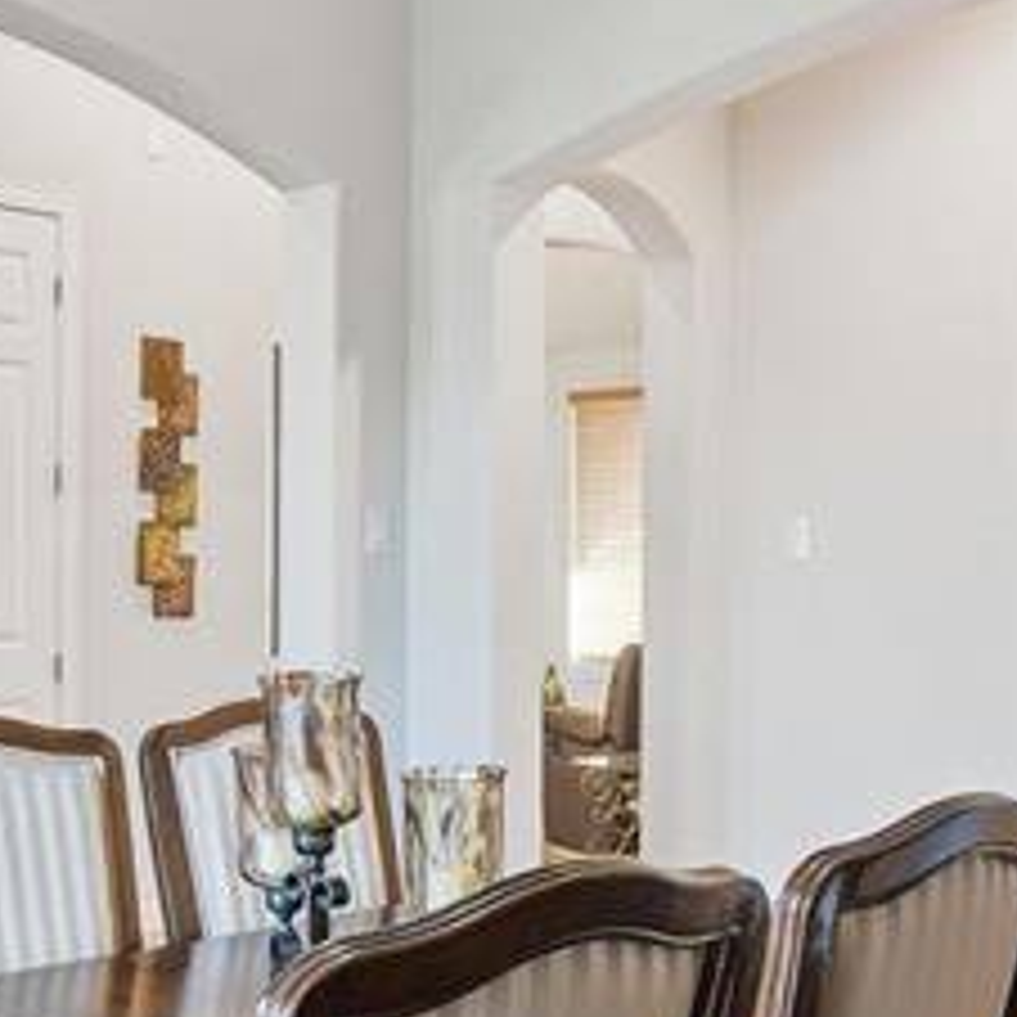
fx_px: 1795
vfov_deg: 31.6
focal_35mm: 54
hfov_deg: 31.5
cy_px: 598
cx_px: 400
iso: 100
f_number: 9
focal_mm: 14
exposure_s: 1/25
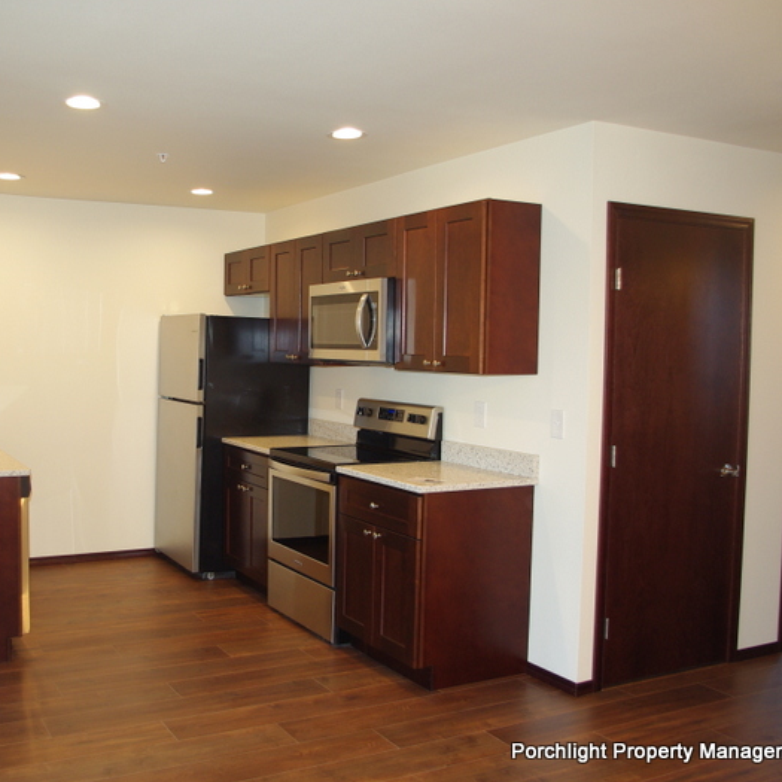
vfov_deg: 47.2
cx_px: 258
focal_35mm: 35
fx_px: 895
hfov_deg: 46.4
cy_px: 389
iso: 200
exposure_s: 1/30
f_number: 4
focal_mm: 18
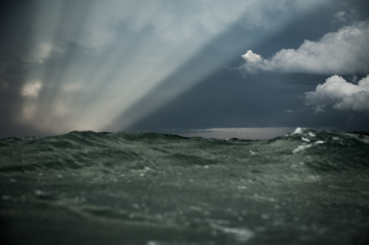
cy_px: 122
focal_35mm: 70
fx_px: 717
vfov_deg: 19.4
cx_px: 184
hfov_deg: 28.9
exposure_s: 1/1250
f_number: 4
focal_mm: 70
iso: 200
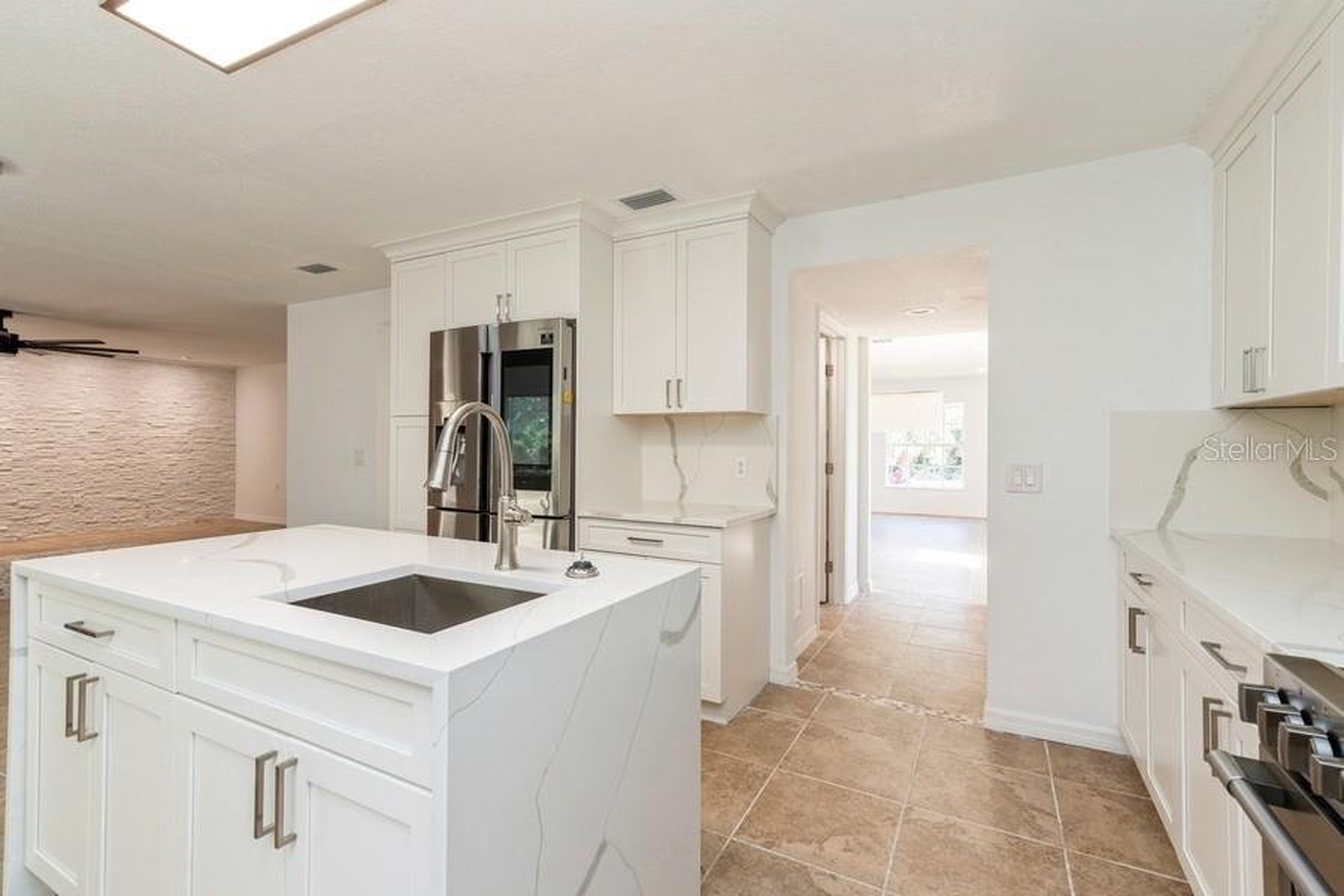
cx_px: 672
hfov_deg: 96.7
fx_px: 597
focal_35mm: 16
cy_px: 448
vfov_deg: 73.7
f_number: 8
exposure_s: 1/13
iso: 200
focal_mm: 16
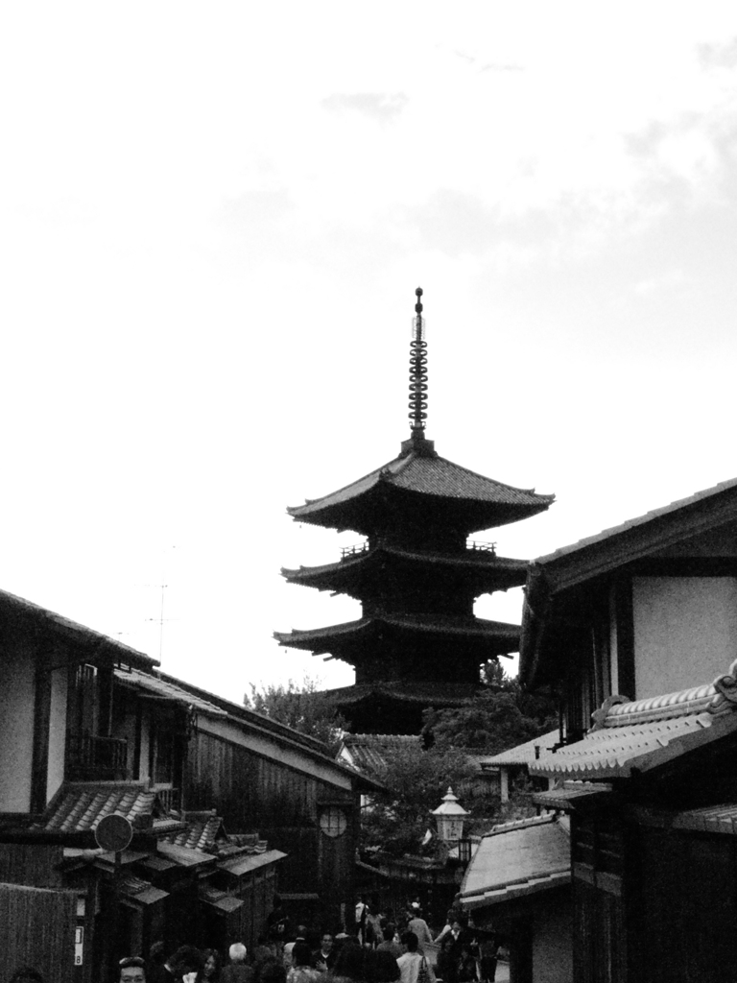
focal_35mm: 50
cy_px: 492
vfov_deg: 38.2
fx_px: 1419
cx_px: 368
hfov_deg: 29.1
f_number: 6.3
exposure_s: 1/2000
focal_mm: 10.7
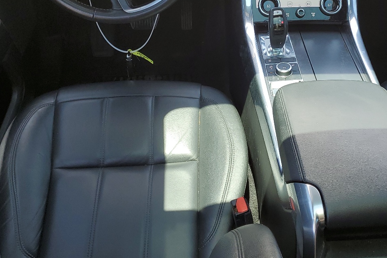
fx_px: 484
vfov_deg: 29.4
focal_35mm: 45
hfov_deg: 43.2
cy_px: 62
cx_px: 246
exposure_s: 1/179
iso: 50
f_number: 1.5
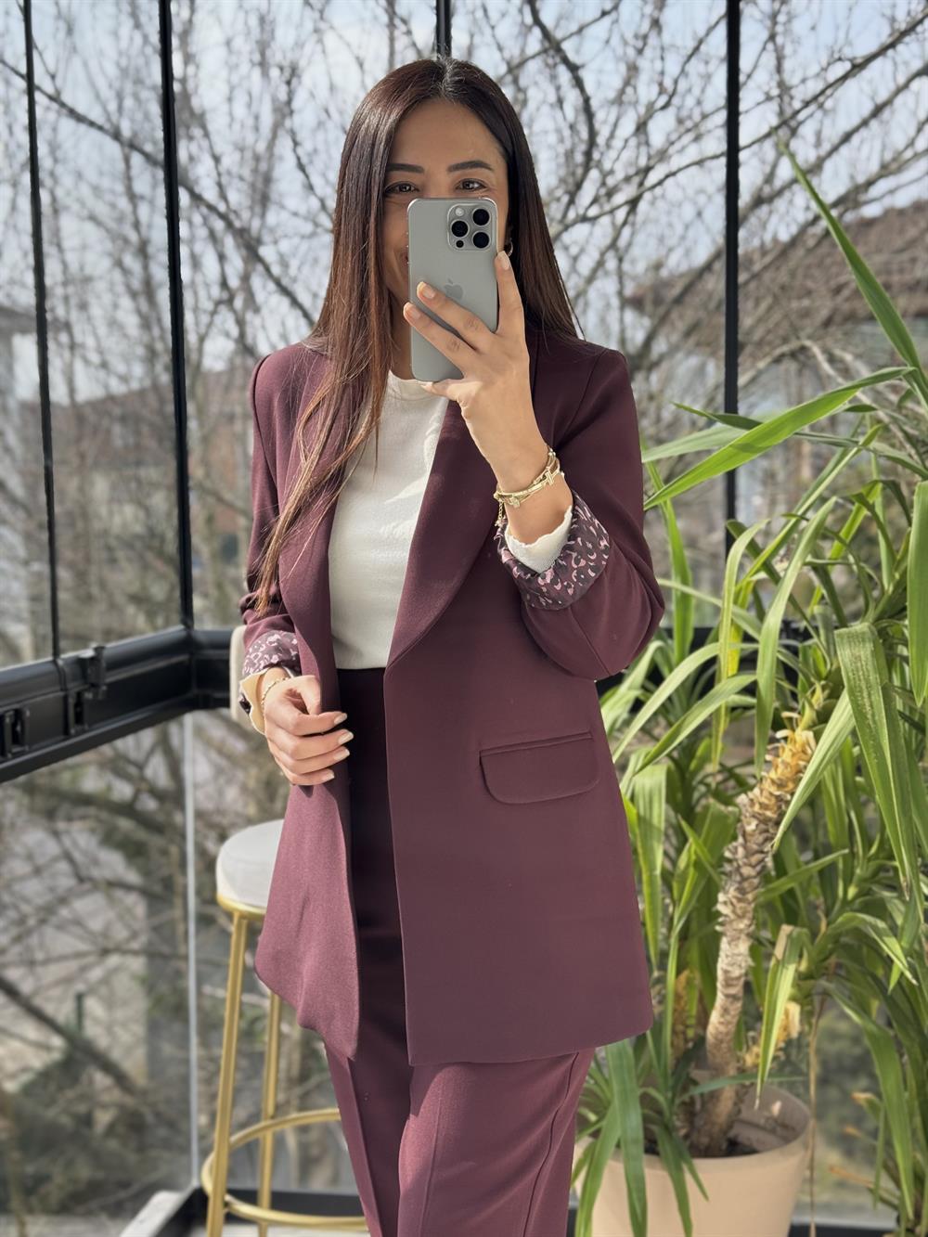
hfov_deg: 30.3
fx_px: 1715
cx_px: 464
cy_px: 618
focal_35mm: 48
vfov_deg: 39.7
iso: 64
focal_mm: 6.76
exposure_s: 1/326
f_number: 1.78
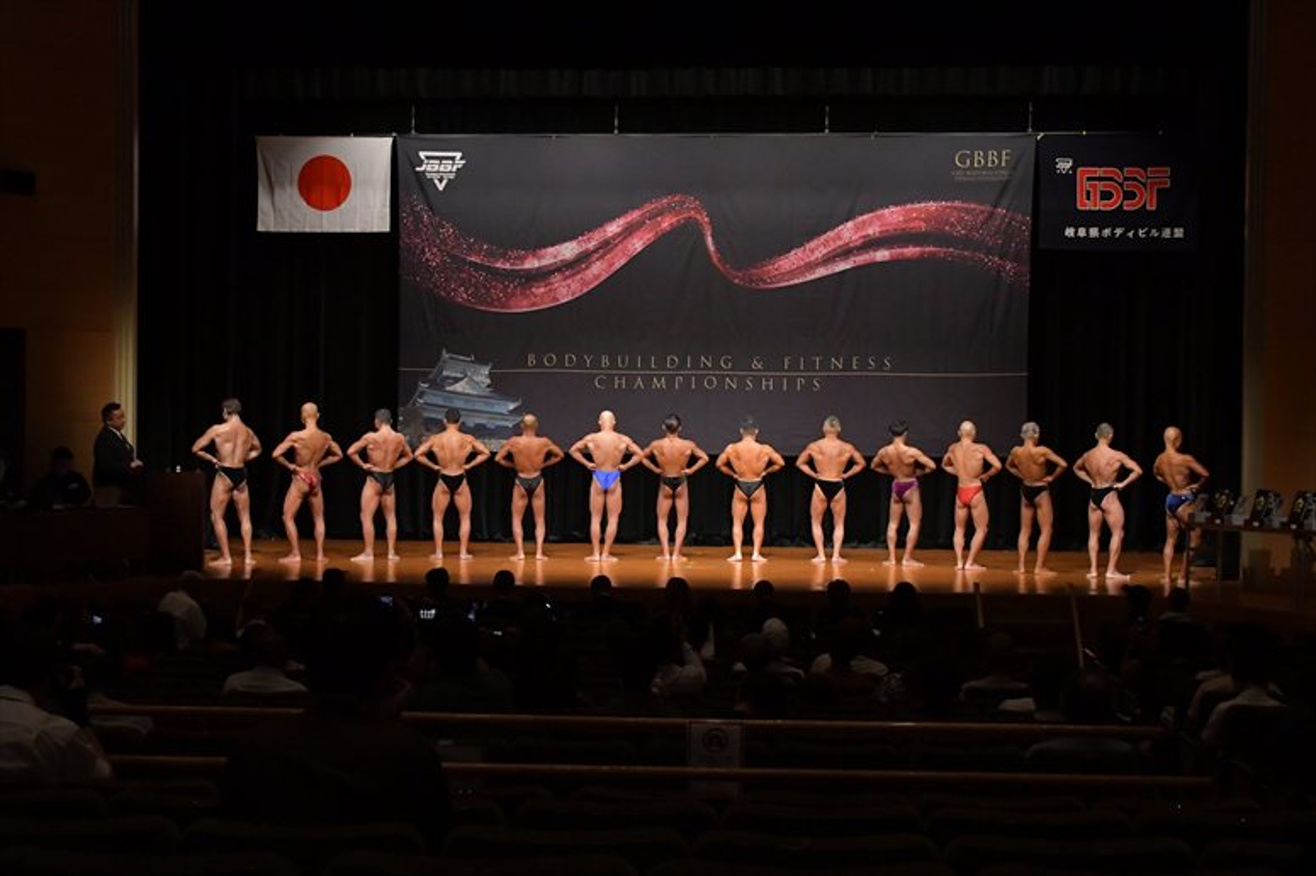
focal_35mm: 57
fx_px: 2083
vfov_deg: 23.8
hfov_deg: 35.1
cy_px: 438
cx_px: 658
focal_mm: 38
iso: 5000
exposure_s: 1/400
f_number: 5.6
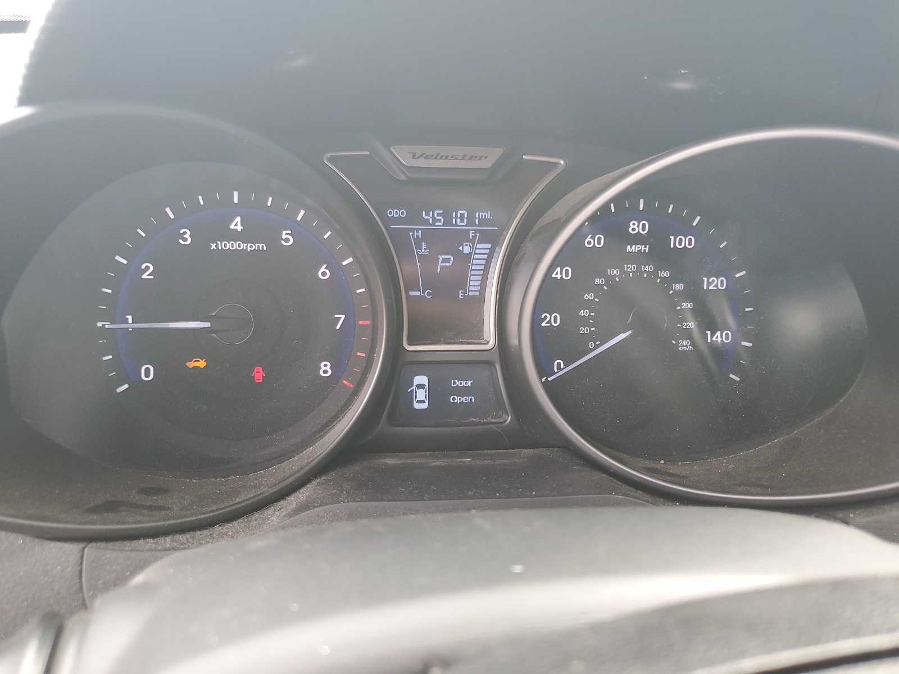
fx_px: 675
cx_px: 450
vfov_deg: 53.1
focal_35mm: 26
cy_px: 337
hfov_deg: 67.3
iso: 60
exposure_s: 1/100
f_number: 1.5
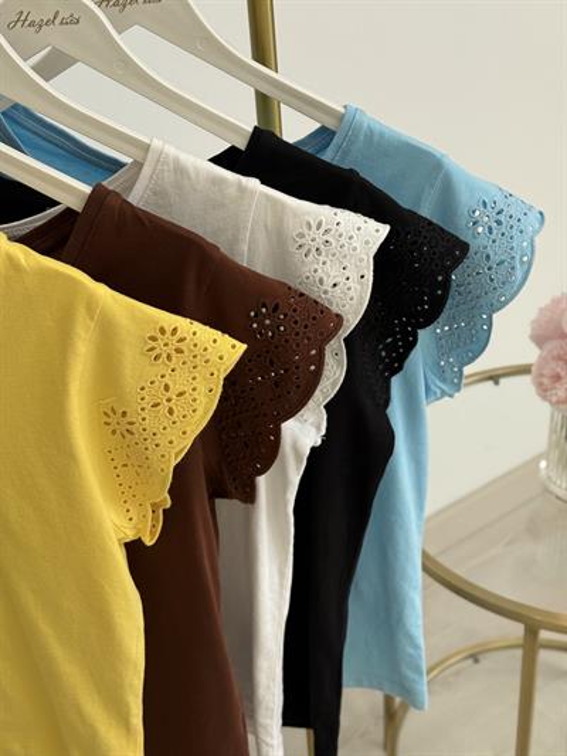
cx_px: 284
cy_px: 378
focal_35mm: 48
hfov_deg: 30.3
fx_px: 1048
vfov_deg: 39.6
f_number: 1.78
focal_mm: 6.76
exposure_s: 1/266
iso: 64
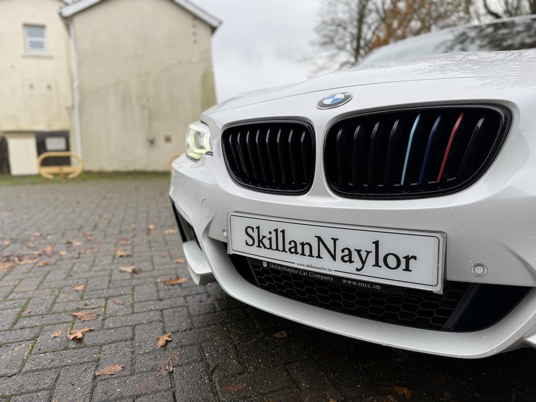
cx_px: 268
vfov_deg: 56.8
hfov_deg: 71.6
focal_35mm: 24
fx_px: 372
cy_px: 201
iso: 80
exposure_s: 1/453
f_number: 1.78
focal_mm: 6.76
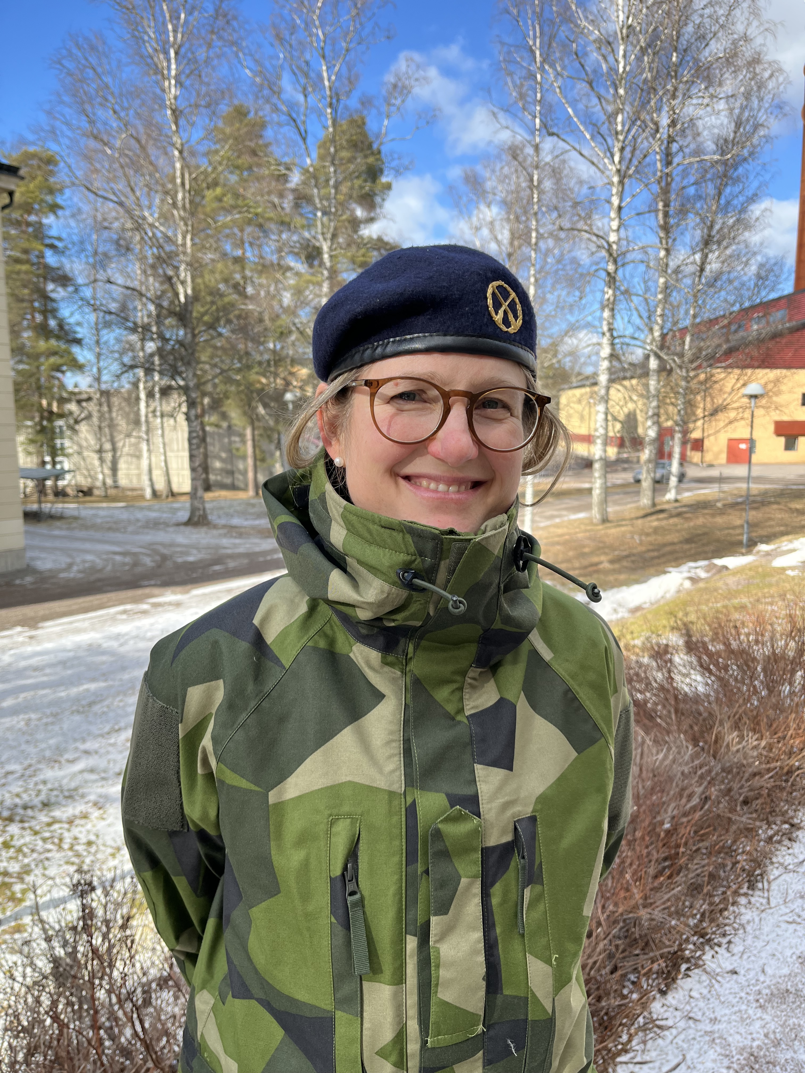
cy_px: 536
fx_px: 806
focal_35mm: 26
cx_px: 402
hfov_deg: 53.1
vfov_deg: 67.3
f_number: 1.6
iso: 50
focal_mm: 5.1
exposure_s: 1/1096
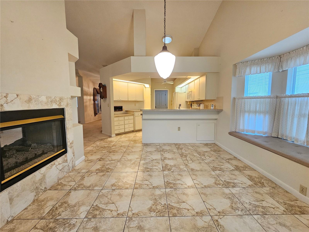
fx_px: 116
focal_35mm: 13
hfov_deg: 106.2
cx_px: 154
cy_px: 116
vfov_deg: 89.9
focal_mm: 2.2
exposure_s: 1/40
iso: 320
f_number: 2.2
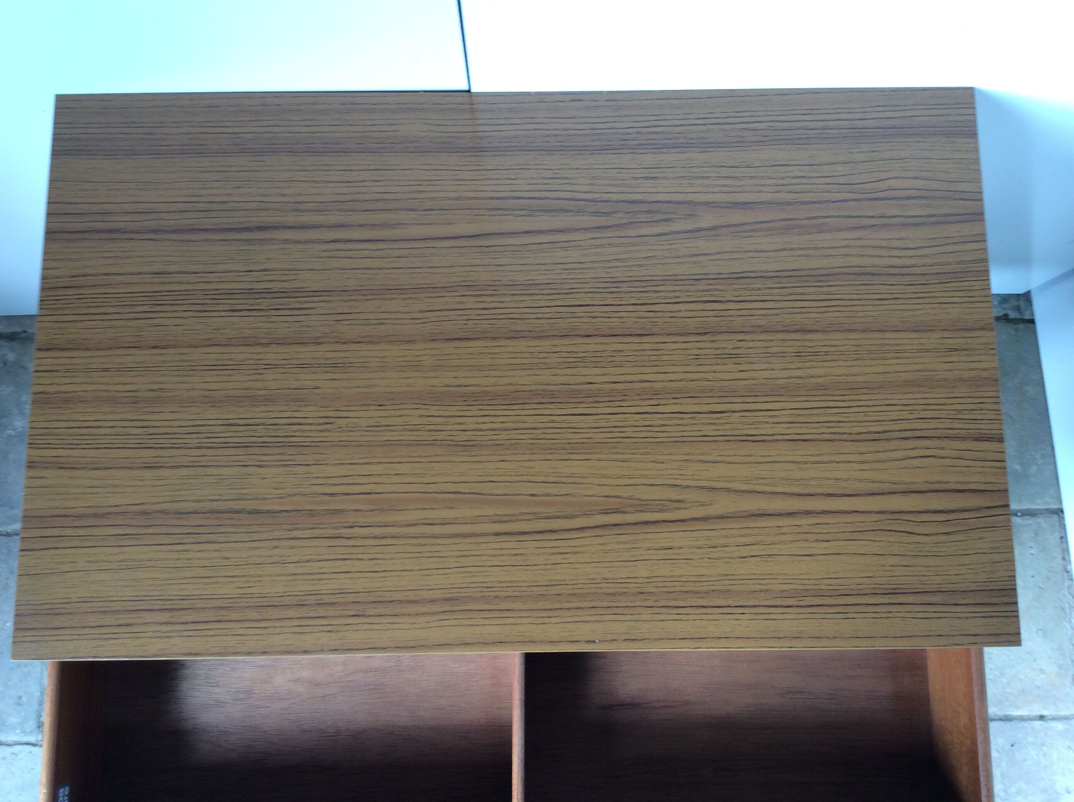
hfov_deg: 56.9
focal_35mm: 32
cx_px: 537
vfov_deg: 44.1
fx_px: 991
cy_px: 401
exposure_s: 1/33
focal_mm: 3.3
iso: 40
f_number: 2.4
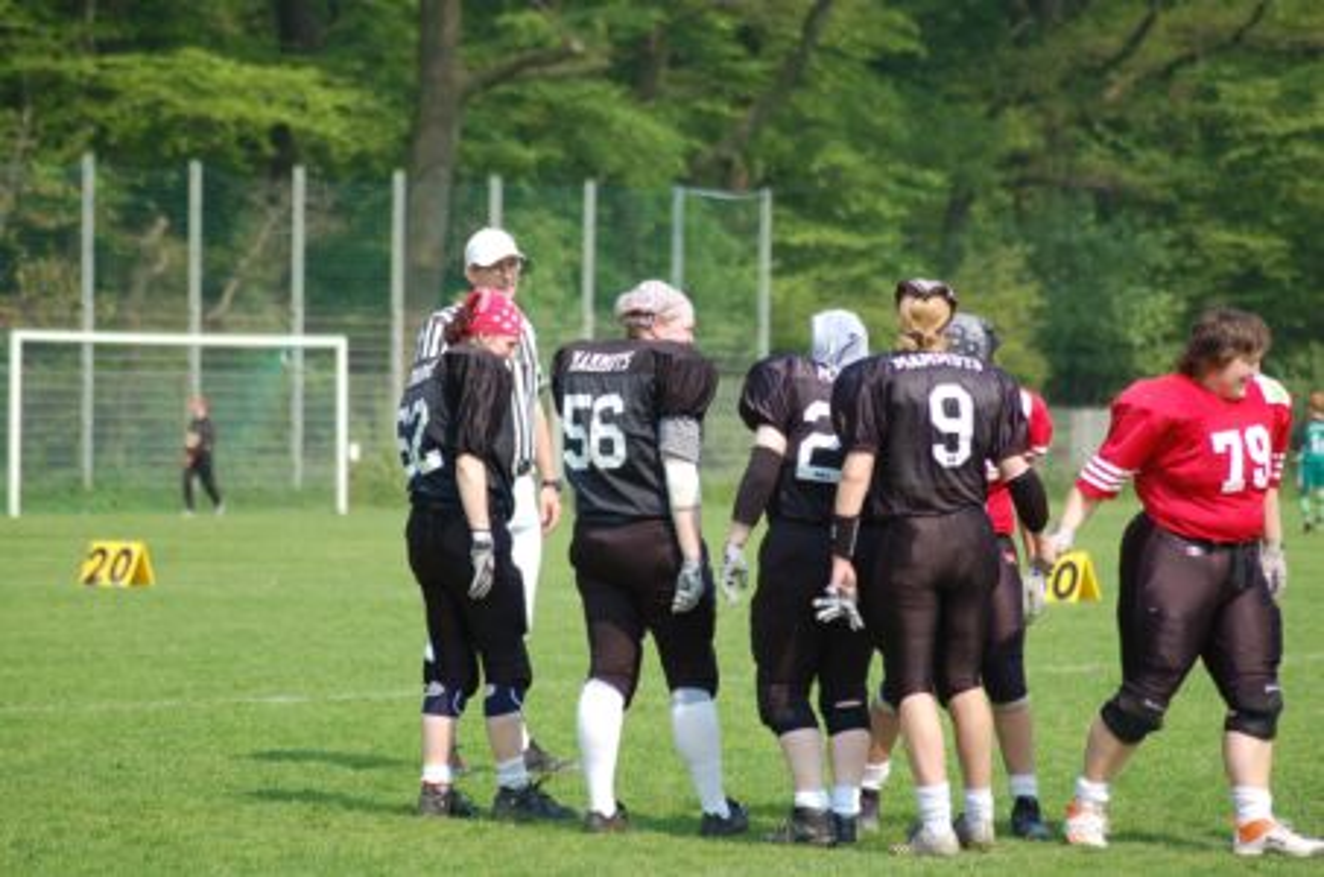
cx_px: 662
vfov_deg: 6.1
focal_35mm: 225
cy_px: 438
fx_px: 8258
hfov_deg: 9.2
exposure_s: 1/1000
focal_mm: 150
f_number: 4.5
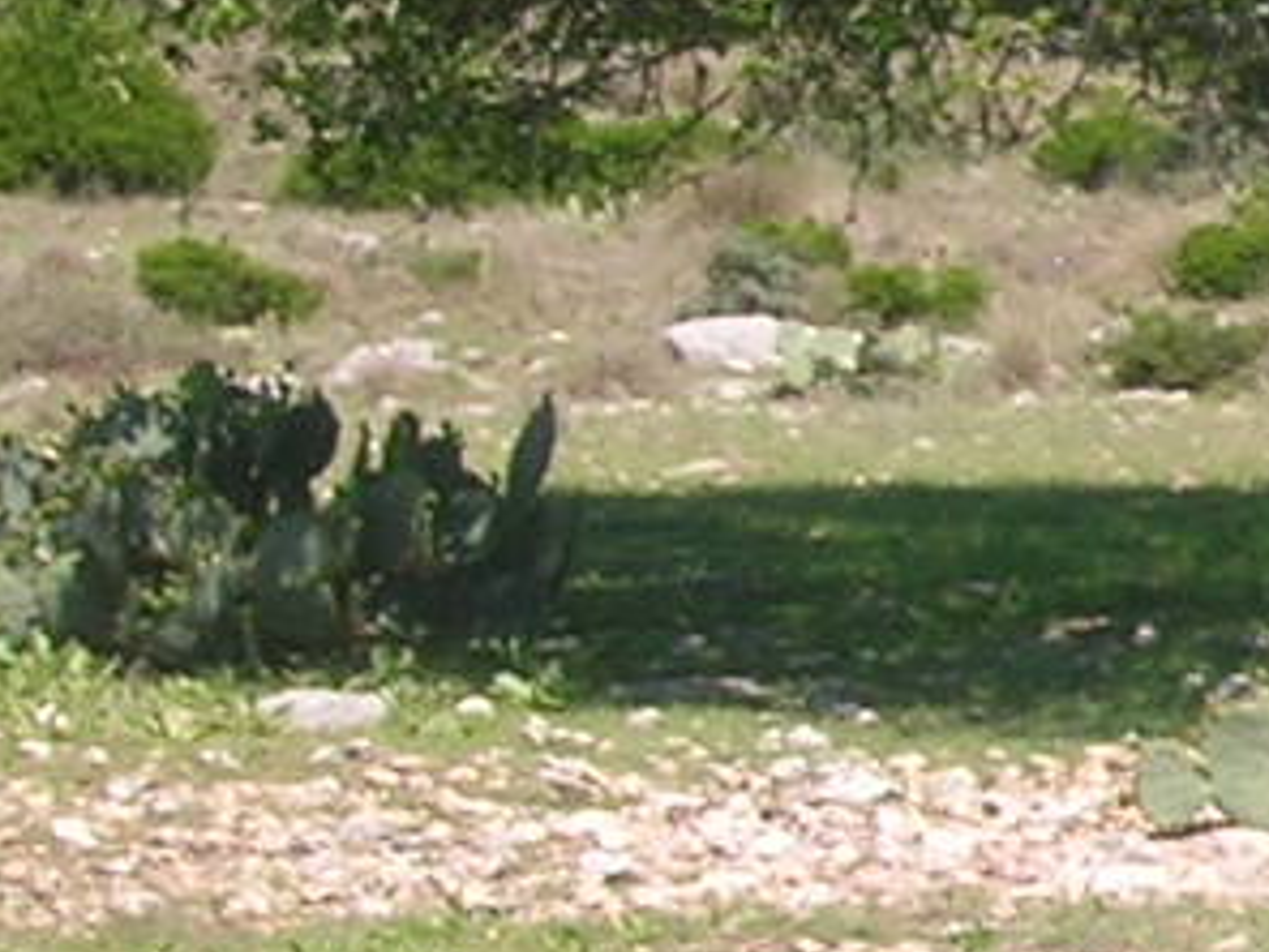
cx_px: 3005
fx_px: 10705
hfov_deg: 6.5
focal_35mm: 292
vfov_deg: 5.1
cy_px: 292
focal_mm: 9
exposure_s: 1/178
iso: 50
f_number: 5.7
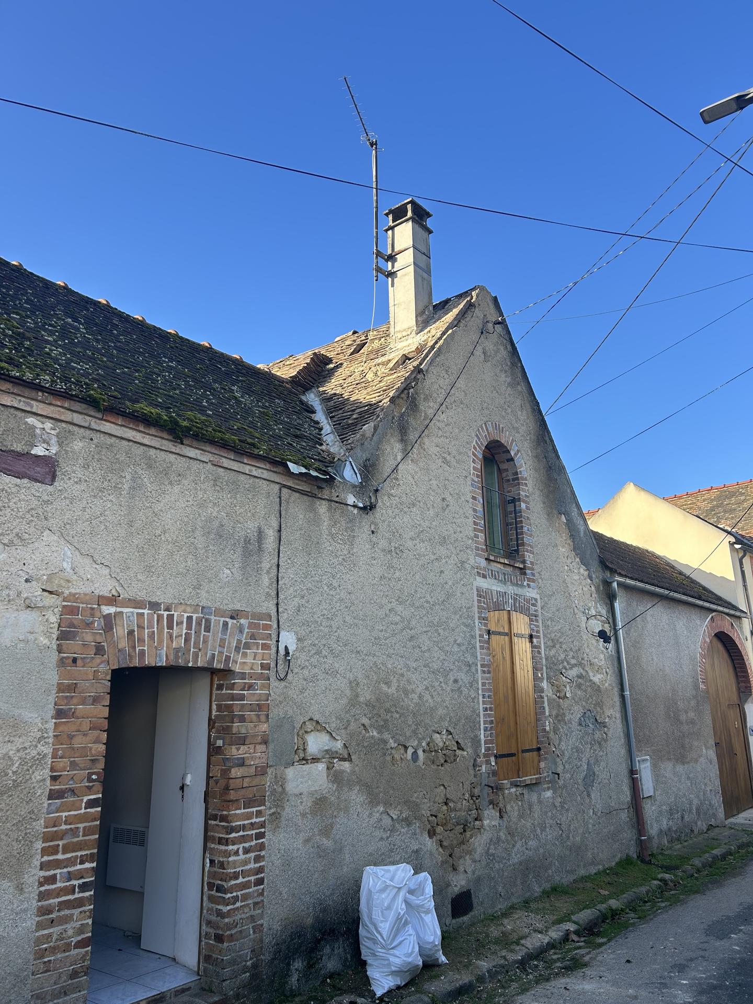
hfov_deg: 53.1
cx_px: 376
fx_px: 754
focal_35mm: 26
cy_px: 502
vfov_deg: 67.3
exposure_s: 1/1100
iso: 50
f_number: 1.5
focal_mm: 5.7
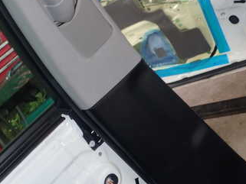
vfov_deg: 26.0
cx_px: 106
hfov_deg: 34.3
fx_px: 398
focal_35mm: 56
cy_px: 63
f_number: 2.3
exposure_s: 1/30
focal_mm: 5.5
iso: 200
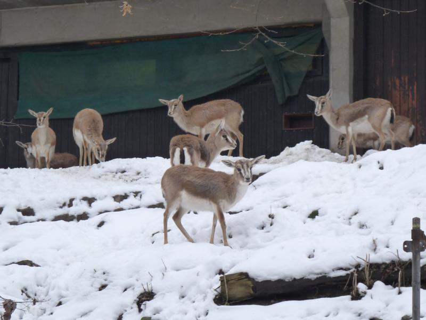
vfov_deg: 6.2
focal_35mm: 238
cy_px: 160
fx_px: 2929
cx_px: 213
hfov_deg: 8.3
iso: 160
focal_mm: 29.7
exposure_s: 1/125
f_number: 4
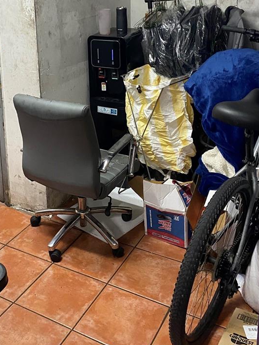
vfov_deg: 41.5
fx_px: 439
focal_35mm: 44
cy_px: 79
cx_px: 76
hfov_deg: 32.5
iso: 320
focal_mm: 4.25
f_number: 1.8
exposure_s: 1/60
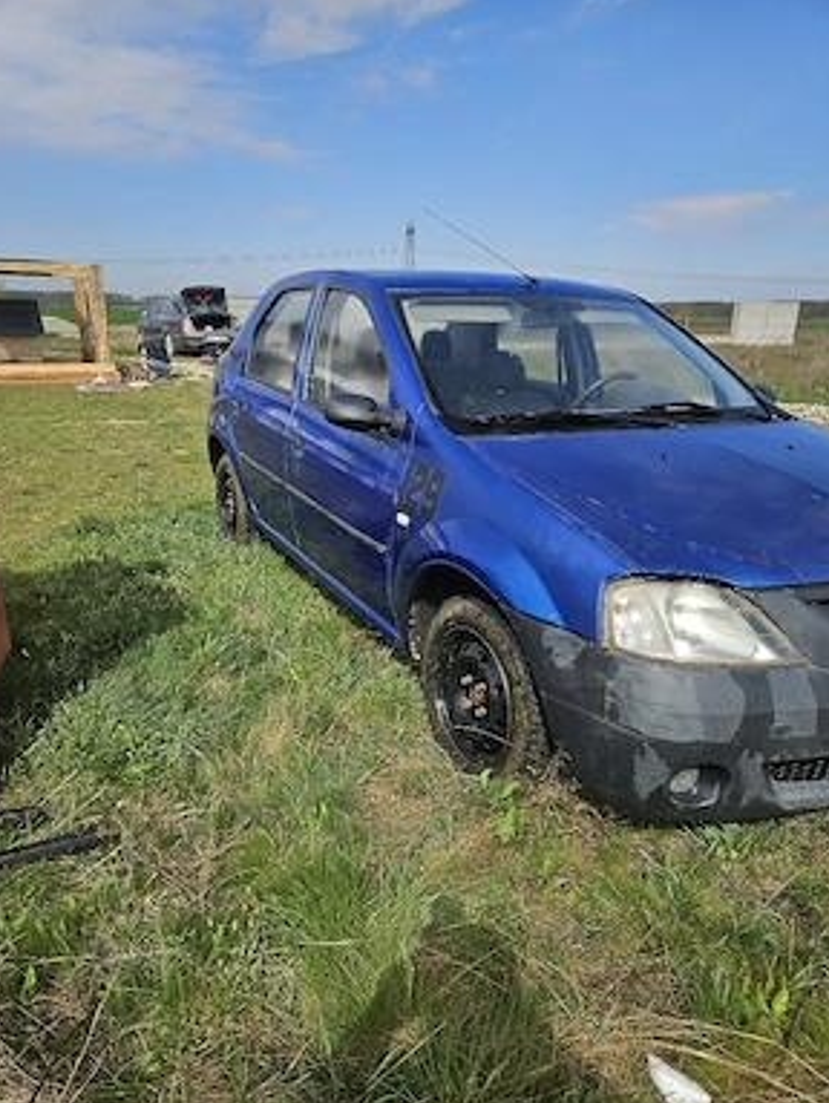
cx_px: 414
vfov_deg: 71.5
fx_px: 765
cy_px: 564
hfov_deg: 56.9
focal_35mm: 24
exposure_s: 1/2000
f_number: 1.8
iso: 25
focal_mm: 5.4
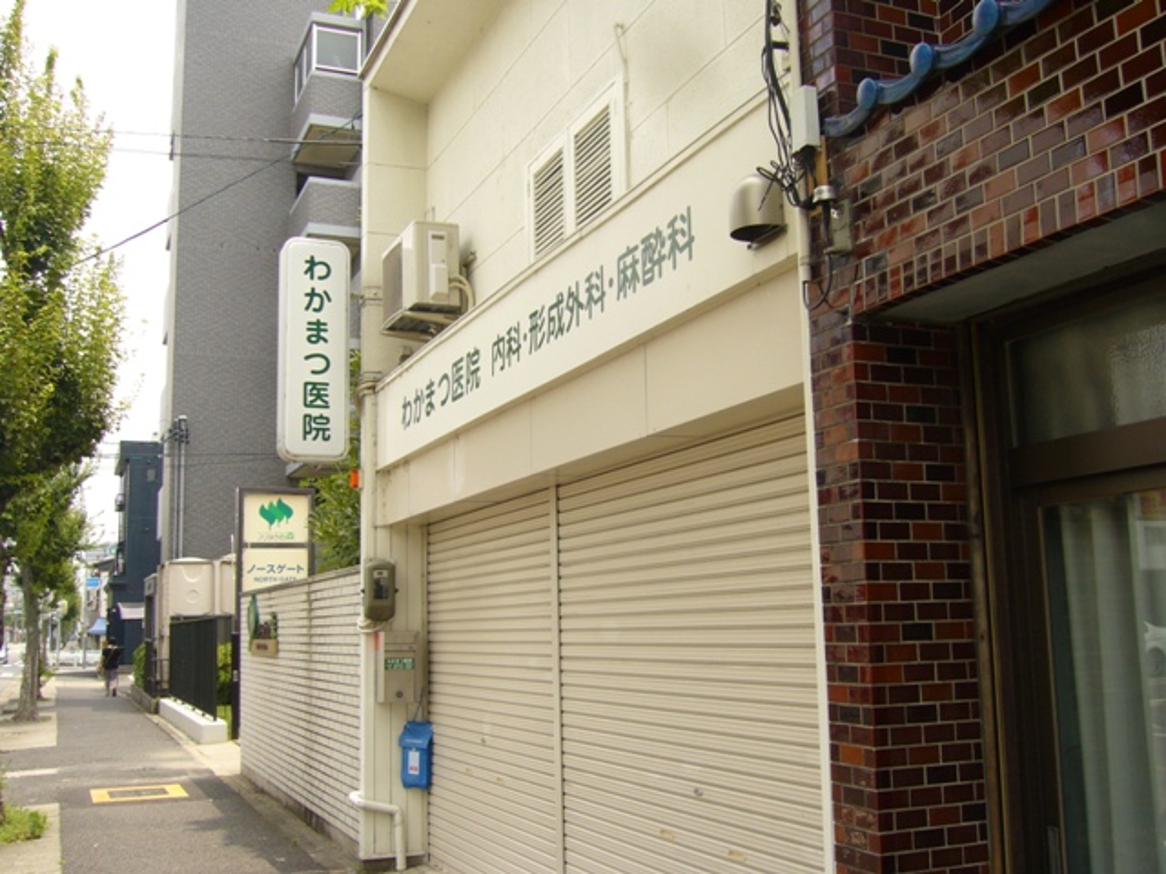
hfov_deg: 52.6
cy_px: 437
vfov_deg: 40.7
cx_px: 583
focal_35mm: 35
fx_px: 1179
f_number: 5.6
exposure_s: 1/125
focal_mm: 5.8
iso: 80
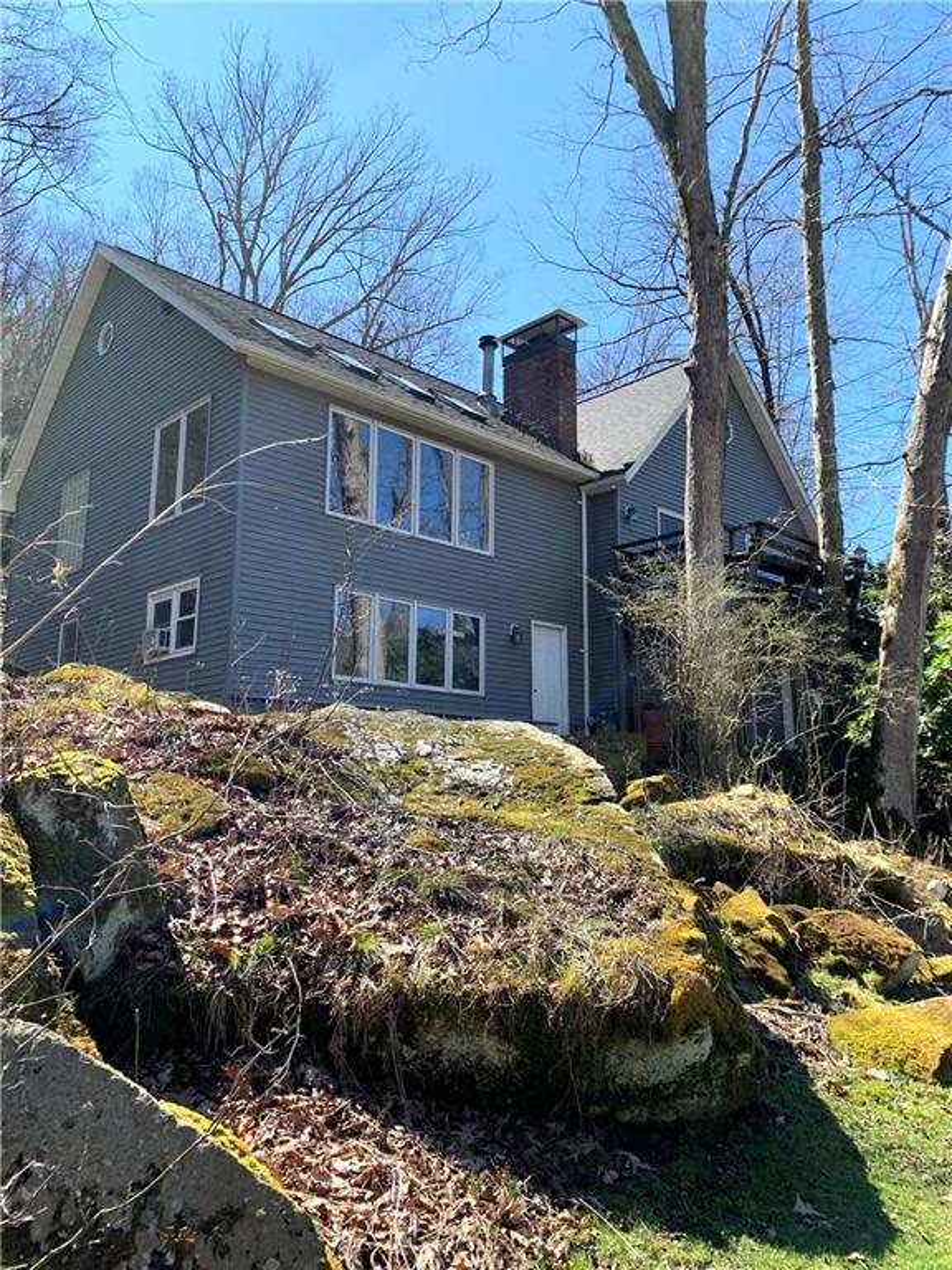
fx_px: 953
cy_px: 635
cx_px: 476
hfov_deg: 53.1
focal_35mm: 26
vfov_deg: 67.3
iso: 25
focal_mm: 4.25
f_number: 1.8
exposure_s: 1/849
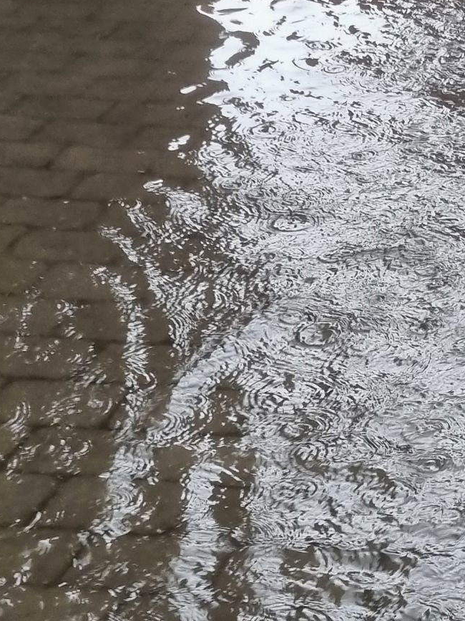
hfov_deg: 13.4
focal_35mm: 104
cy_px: 270
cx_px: 703
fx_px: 1863
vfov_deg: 18.9
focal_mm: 5.4
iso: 200
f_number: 1.8
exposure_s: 1/100
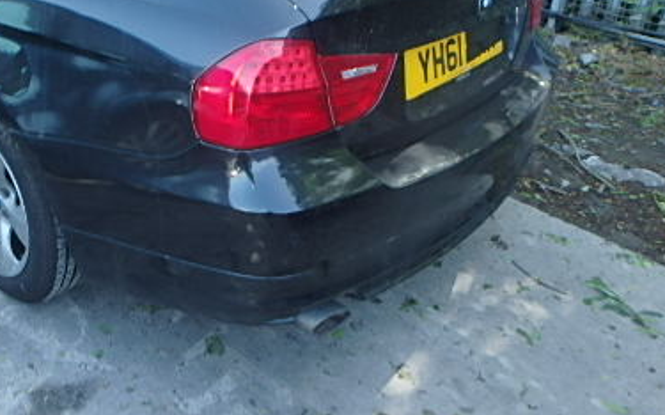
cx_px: 145
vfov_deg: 32.7
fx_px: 688
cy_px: 92
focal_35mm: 38
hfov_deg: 49.0
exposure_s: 1/60
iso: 125
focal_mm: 3.7
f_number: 3.5
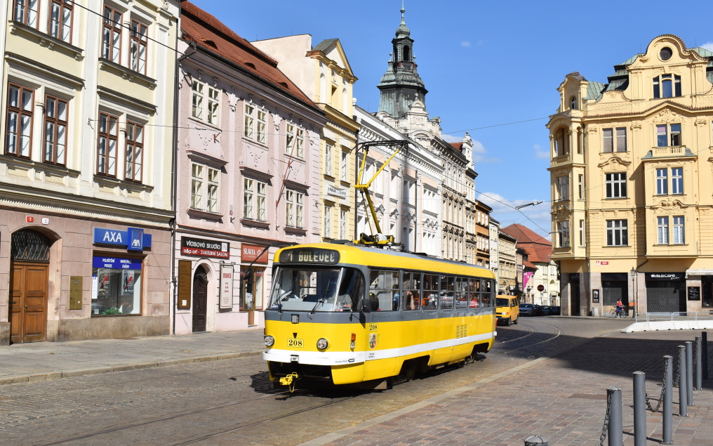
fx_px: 719
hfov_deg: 52.7
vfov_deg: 34.4
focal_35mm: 37
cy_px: 216
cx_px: 358
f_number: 11
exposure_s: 1/500
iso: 200
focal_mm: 24
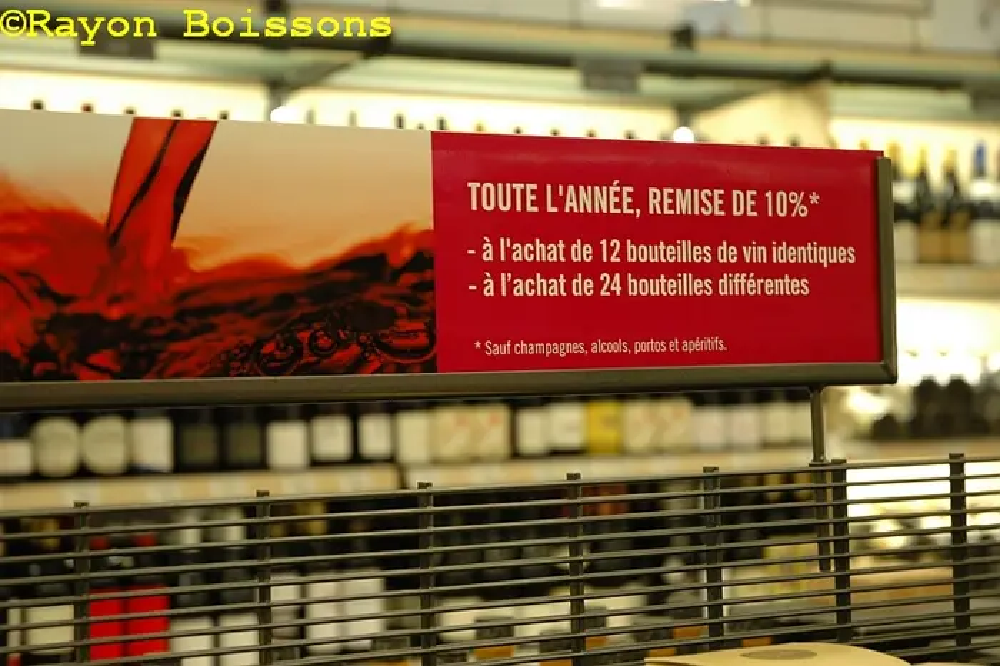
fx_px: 1999
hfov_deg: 28.1
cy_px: 333
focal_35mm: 72
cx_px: 500
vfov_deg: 18.9
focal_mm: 48
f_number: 4.5
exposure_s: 1/15
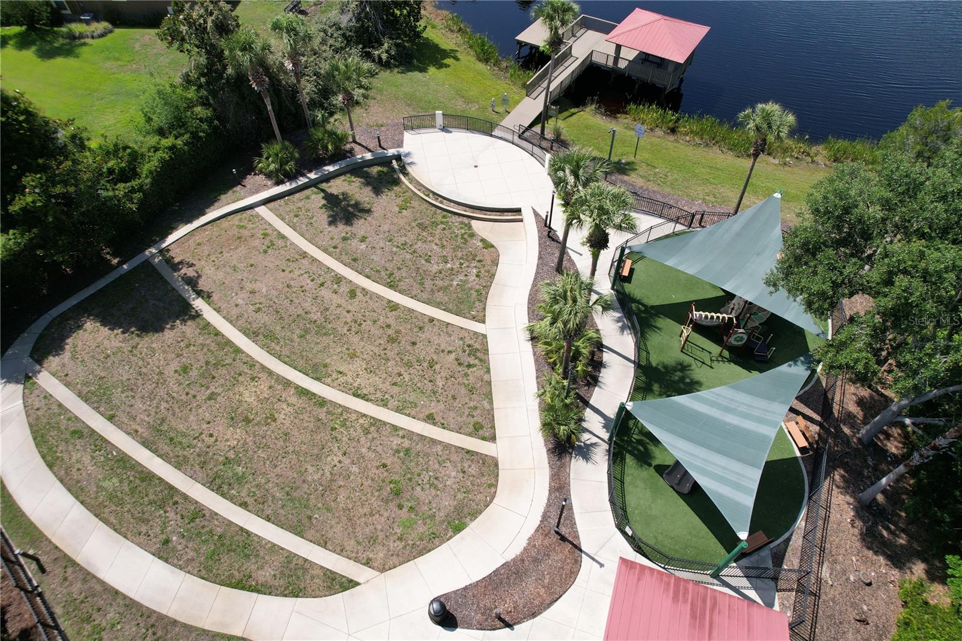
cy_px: 320
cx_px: 481
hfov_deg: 78.6
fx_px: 588
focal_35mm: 22
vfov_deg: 57.2
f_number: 2.8
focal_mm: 8.38
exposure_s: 1/400
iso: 100
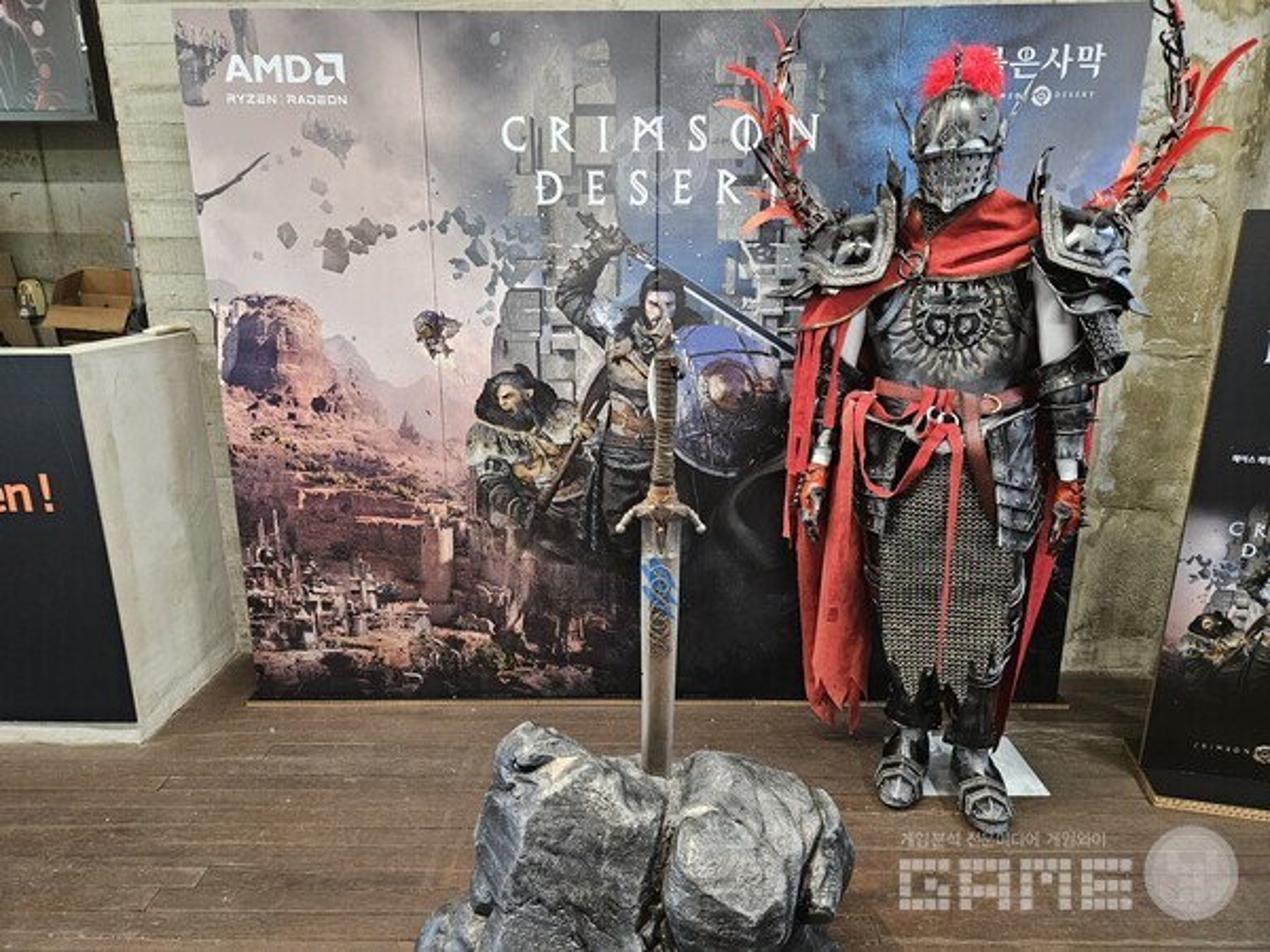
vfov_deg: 58.9
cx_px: 635
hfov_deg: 73.9
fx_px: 844
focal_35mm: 23
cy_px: 476
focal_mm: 5.4
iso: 500
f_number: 1.8
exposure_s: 1/60
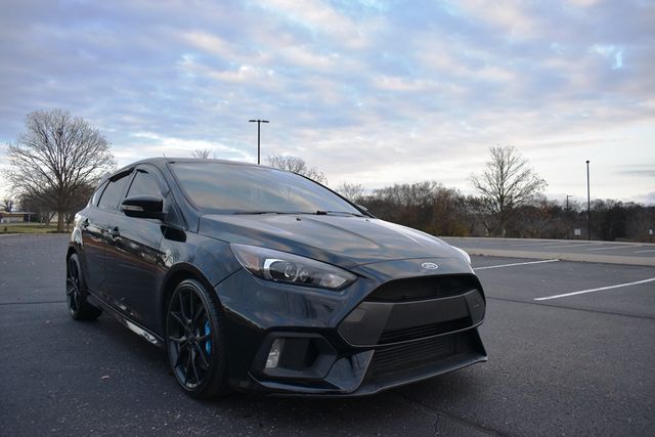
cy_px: 218
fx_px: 491
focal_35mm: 27
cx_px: 328
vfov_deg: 48.0
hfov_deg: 67.4
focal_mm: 18
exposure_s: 1/250
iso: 400
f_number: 4.5
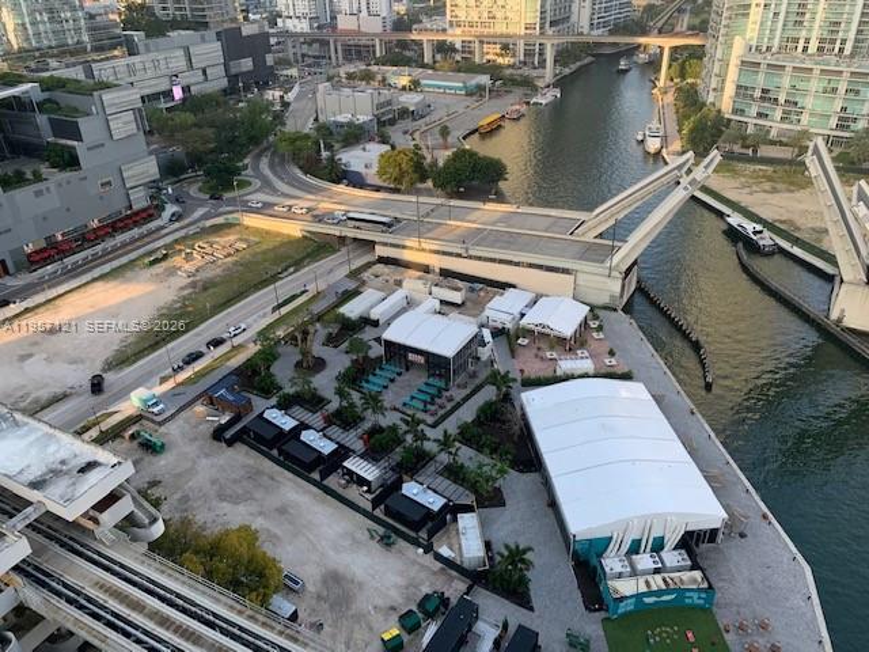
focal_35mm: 26
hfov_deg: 67.3
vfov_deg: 53.1
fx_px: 653
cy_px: 326
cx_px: 434
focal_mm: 4.25
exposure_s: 1/305
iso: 25
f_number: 1.8
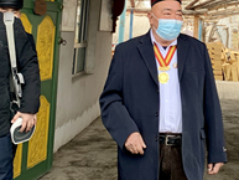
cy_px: -67
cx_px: 182
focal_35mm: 74
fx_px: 511
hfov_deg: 26.0
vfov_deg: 18.3
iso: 64
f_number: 1.8
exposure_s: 1/121
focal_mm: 4.25
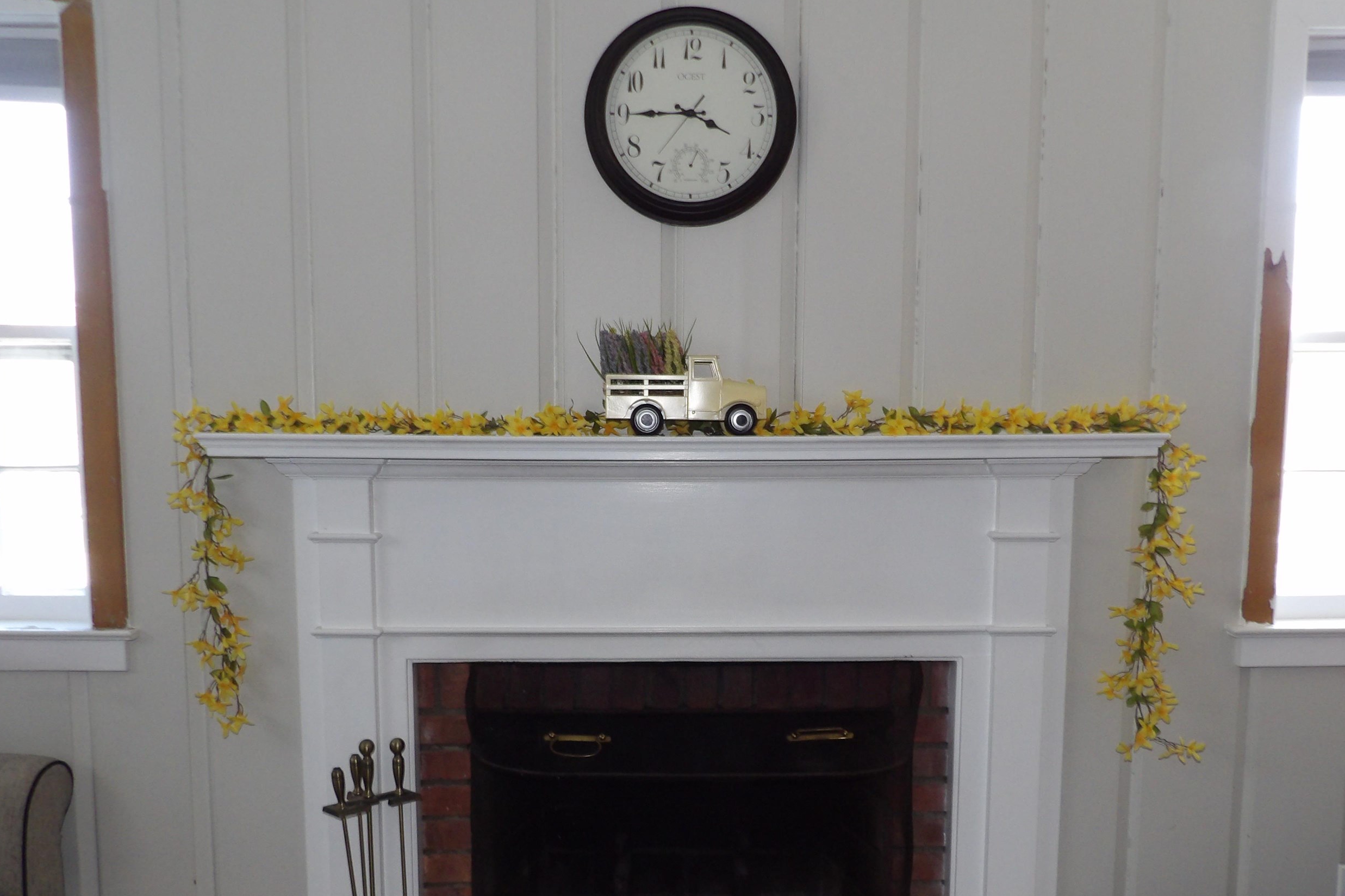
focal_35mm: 31
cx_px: 701
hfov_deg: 60.3
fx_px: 1158
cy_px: 588
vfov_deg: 41.8
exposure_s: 1/33
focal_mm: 4.3
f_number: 3.2
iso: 200
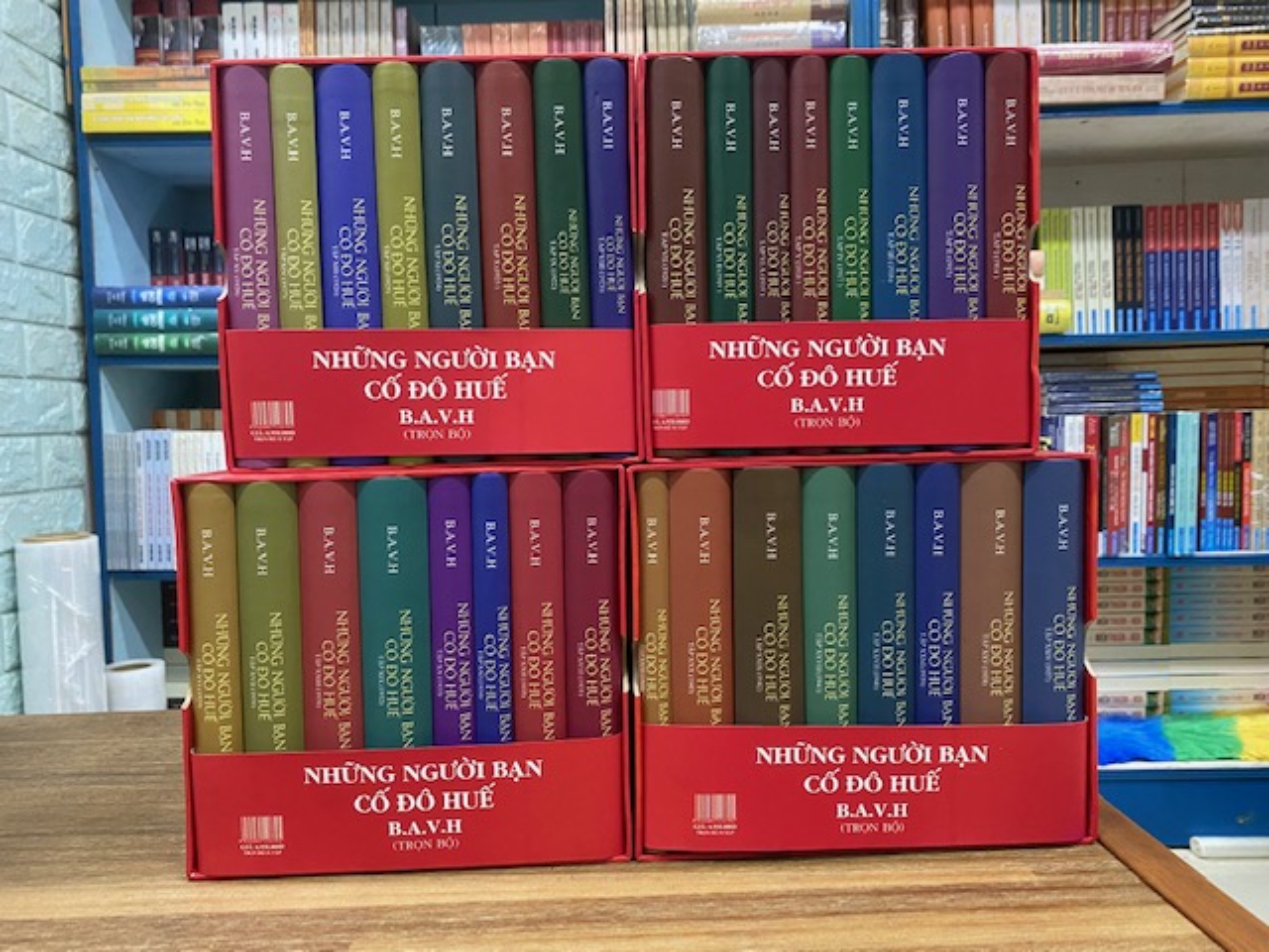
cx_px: 634
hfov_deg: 67.3
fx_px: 953
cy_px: 476
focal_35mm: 26
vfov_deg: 53.1
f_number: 1.8
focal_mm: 4.25
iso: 500
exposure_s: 1/60
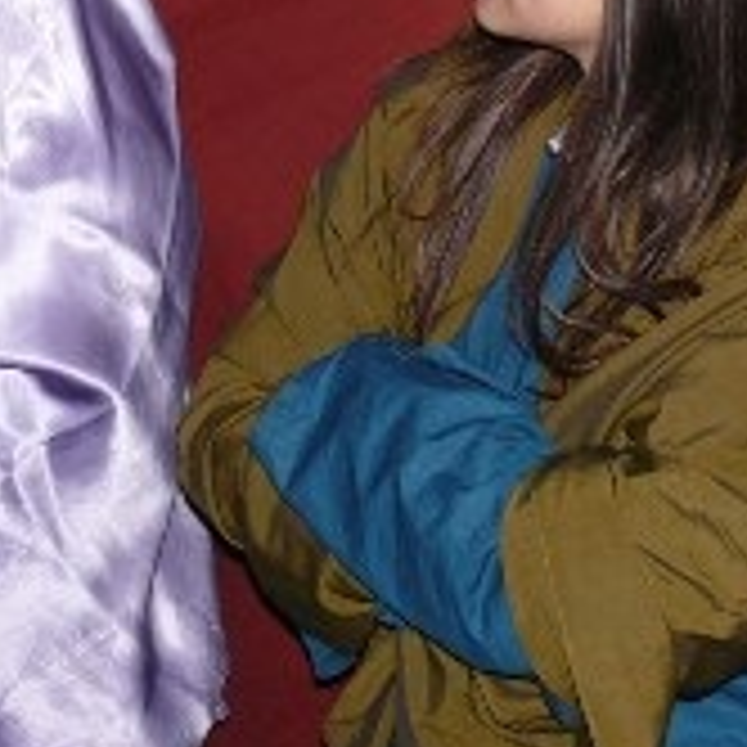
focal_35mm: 93
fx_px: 2271
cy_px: -38
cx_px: 252
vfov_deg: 18.1
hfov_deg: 18.6
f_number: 2.8
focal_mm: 7.4
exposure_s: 1/30
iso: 100
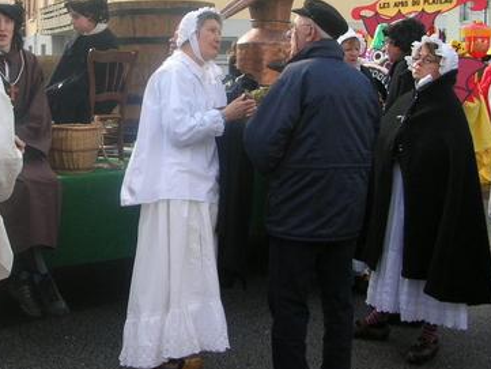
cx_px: 160
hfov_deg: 30.9
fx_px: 880
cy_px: 84
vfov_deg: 23.4
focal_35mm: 62
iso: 50
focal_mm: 5.8
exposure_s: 1/362
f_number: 2.8
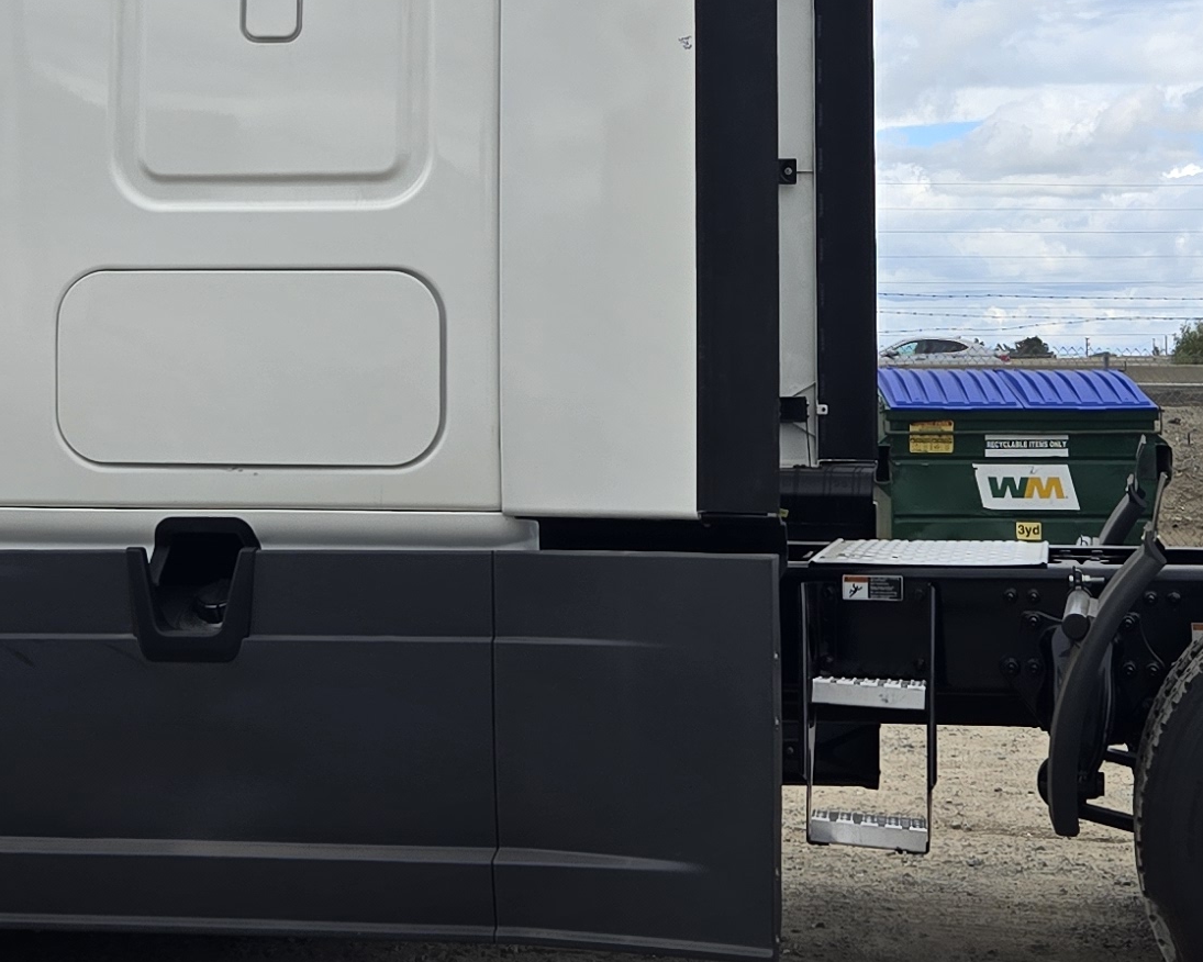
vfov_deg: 18.5
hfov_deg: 23.3
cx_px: 631
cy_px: 174
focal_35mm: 82
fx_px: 2920
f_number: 1.8
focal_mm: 5.4
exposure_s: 1/1597
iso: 25
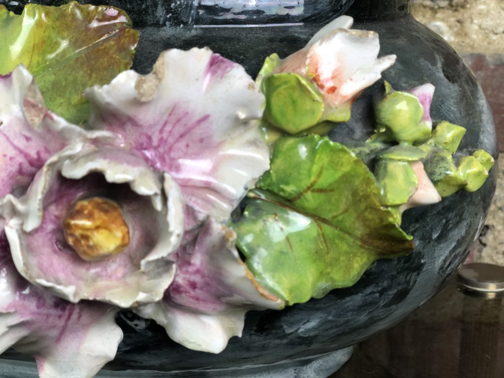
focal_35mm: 52
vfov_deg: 28.0
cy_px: 189
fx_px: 757
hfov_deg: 36.8
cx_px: 252
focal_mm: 6
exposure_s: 1/50
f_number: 2.4
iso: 50
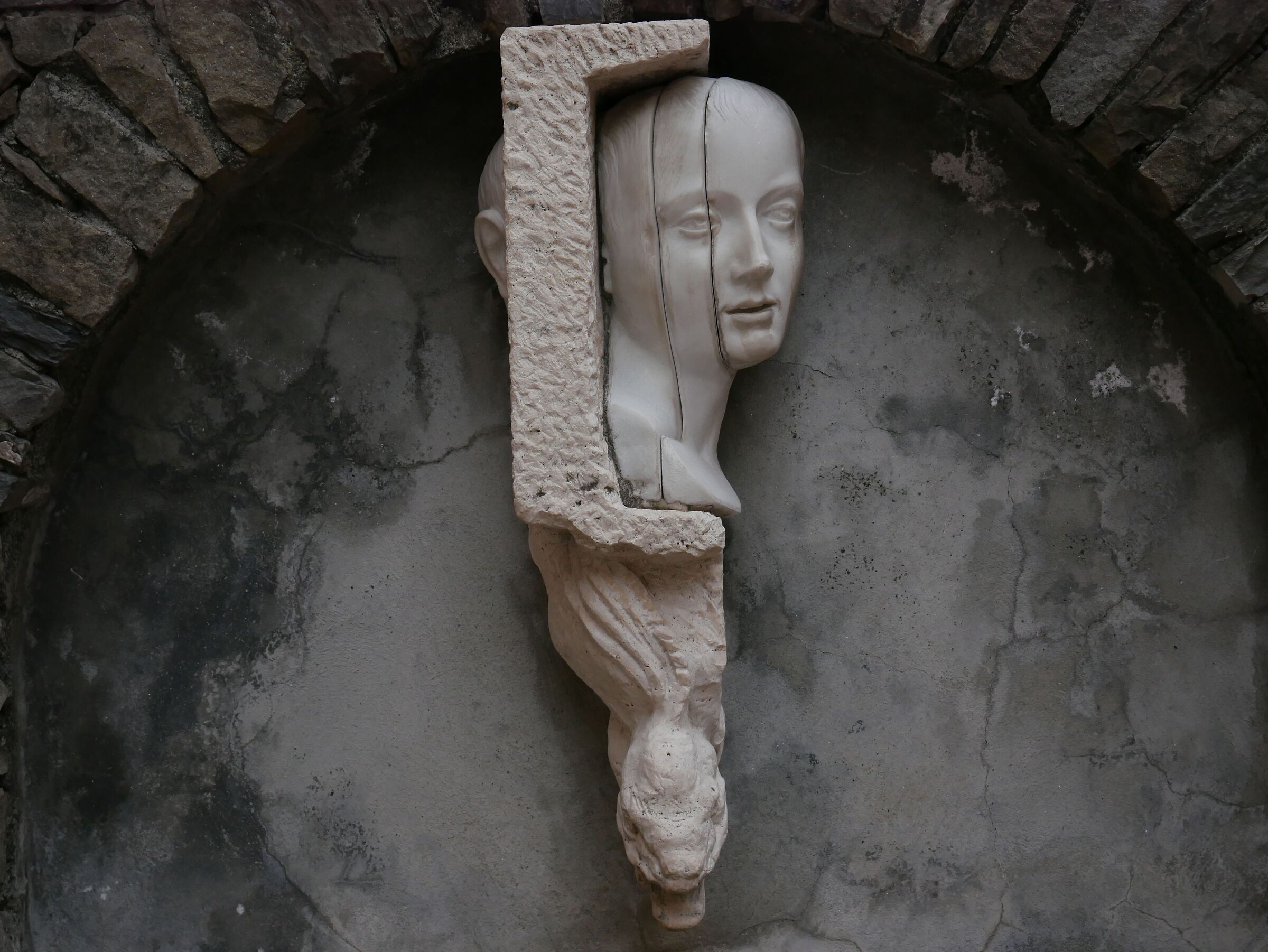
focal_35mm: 76
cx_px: 634
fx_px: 2785
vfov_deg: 19.4
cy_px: 476
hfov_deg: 25.6
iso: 800
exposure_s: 1/1600
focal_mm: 38
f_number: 5.4
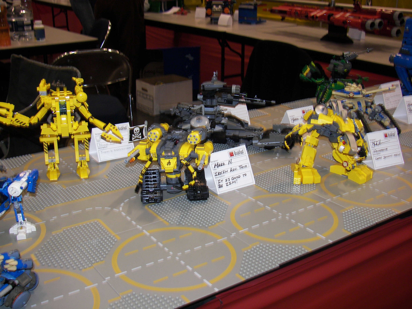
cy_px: 154
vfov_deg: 32.9
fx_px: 524
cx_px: 206
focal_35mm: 44
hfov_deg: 42.9
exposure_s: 1/30
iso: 64
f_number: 2.8
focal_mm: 7.3
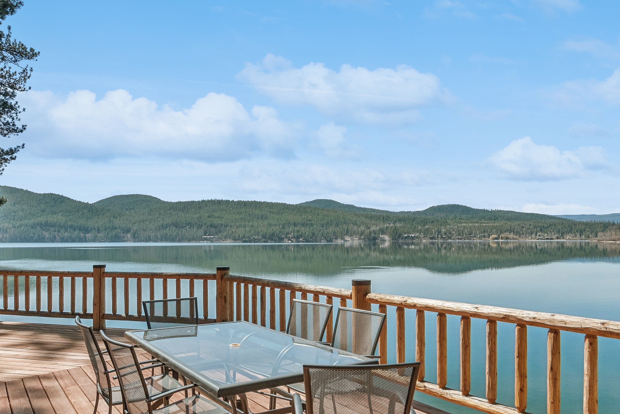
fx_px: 482
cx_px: 298
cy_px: 240
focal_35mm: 28
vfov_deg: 46.2
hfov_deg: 65.4
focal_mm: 10
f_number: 6.3
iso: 200
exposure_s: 1/1600
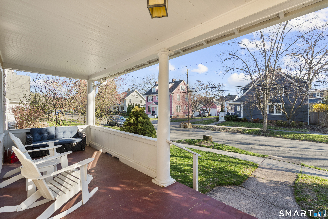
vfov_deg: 73.7
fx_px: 146
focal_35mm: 16
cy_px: 110
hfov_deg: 96.7
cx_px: 164
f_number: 9
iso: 200
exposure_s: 1/20
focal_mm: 16
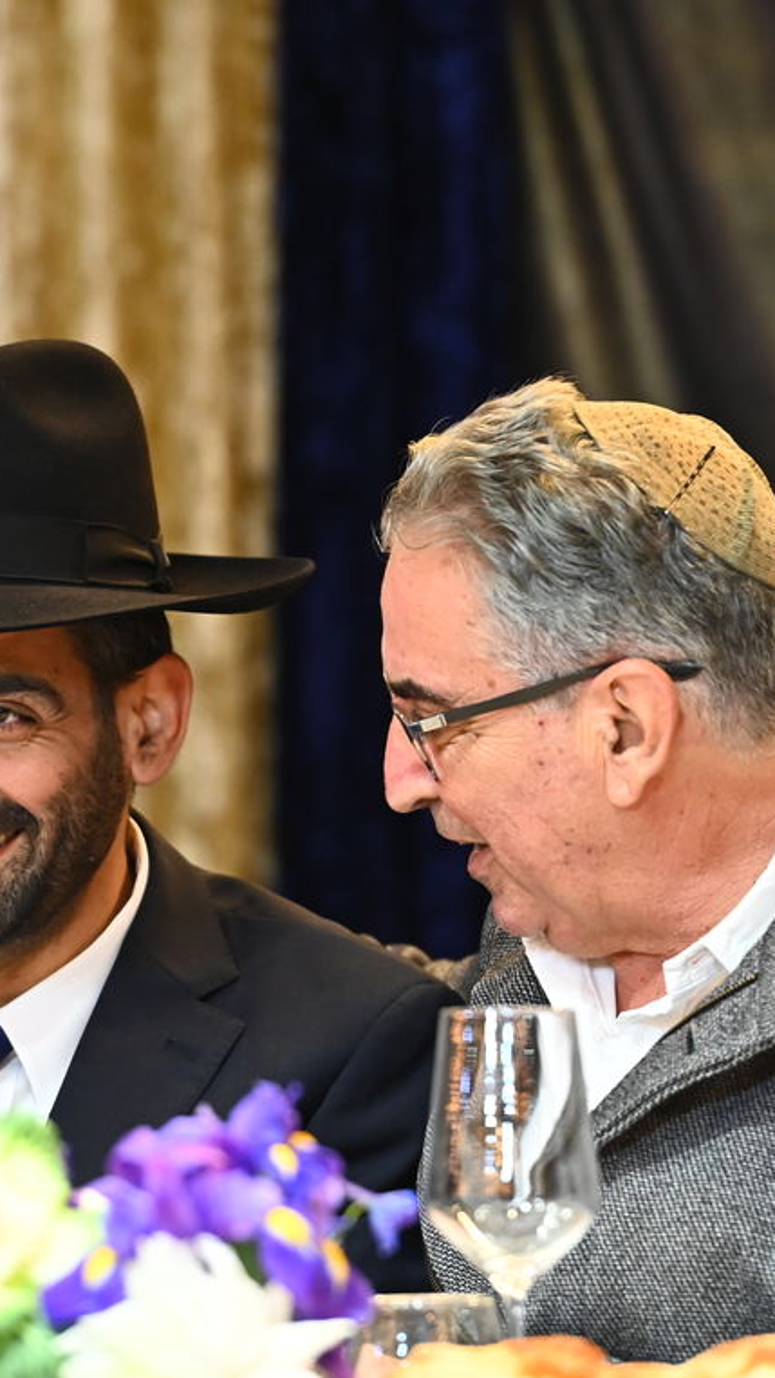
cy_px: 725
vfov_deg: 5.6
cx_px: 211
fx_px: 14033
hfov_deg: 3.2
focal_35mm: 384
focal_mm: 200
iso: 2500
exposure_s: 1/200
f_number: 4.5
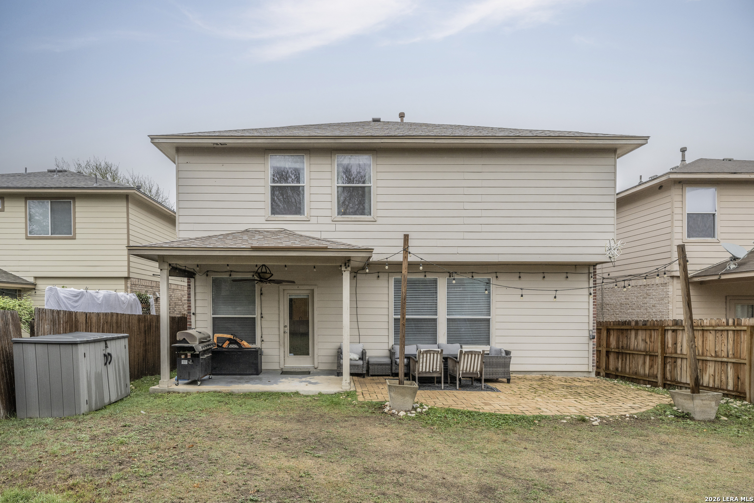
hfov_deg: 85.4
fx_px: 408
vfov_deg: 63.2
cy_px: 252
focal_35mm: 20
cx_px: 377
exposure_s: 1/320
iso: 250
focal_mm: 19.5
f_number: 10
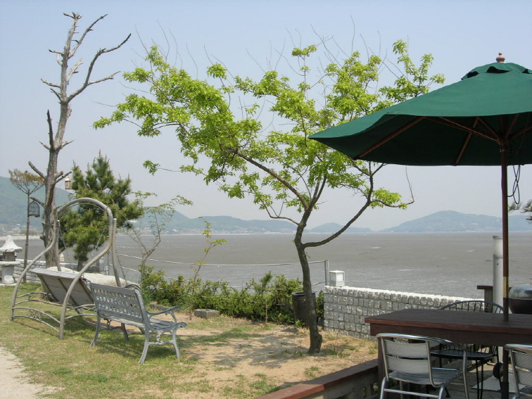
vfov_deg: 35.1
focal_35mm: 41
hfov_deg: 45.8
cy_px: 200
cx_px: 266
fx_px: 630
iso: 64
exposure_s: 1/491
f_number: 4.9
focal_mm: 8.5
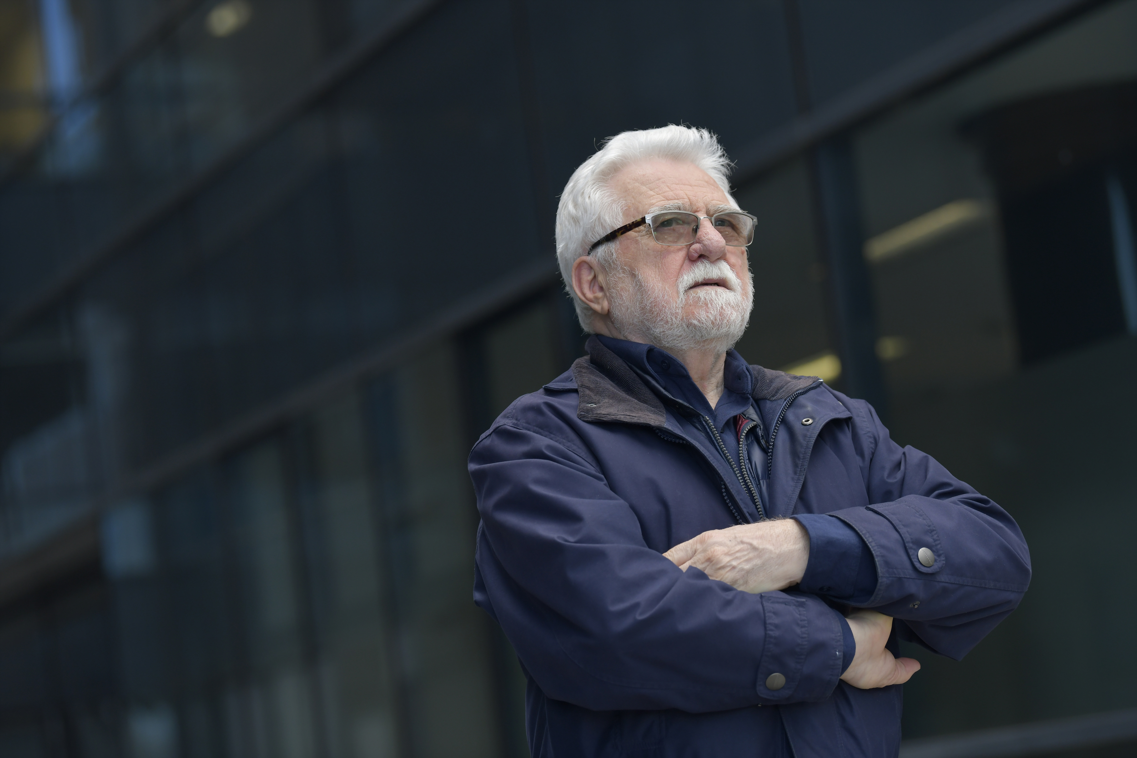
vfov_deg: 11.4
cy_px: 379
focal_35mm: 120
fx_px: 3789
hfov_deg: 17.1
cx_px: 568
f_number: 4
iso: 400
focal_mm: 120
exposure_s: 1/320
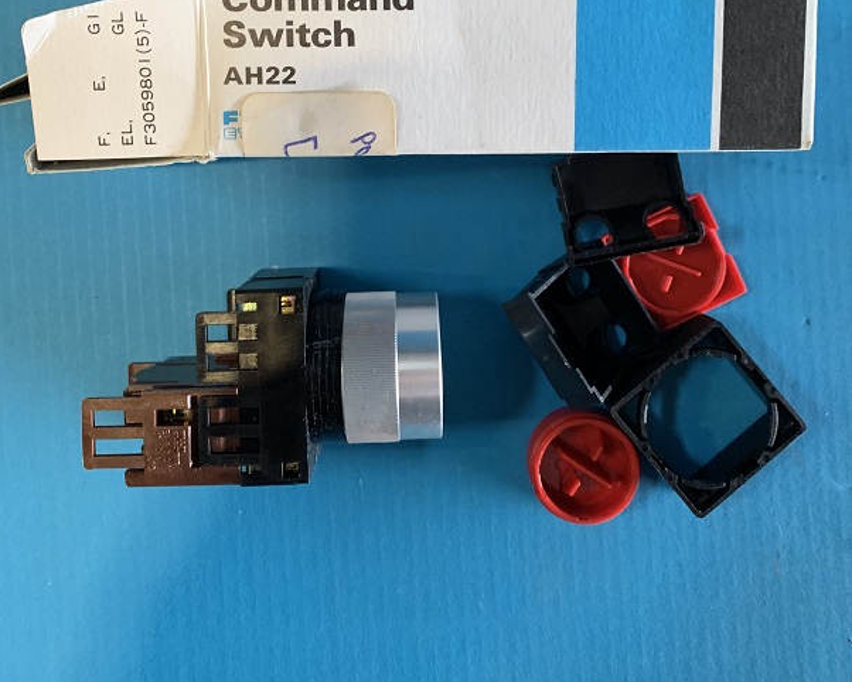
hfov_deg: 52.8
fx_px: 858
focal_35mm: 34
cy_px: 146
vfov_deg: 41.7
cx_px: 425
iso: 400
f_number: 1.8
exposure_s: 1/45
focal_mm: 4.25
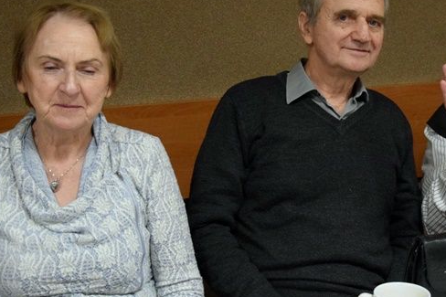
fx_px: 1028
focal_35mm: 83
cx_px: 313
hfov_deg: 24.3
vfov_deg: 16.4
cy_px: 130
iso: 3600
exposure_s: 1/80
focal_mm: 30
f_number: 4.2
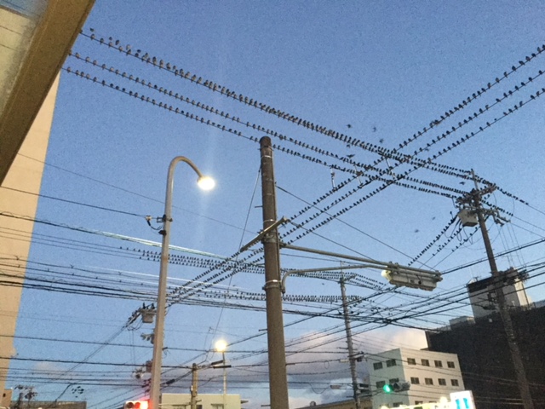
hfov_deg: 58.4
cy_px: 204
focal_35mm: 31
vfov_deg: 45.4
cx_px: 272
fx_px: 488
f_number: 2.4
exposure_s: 1/15
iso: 250
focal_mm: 3.3
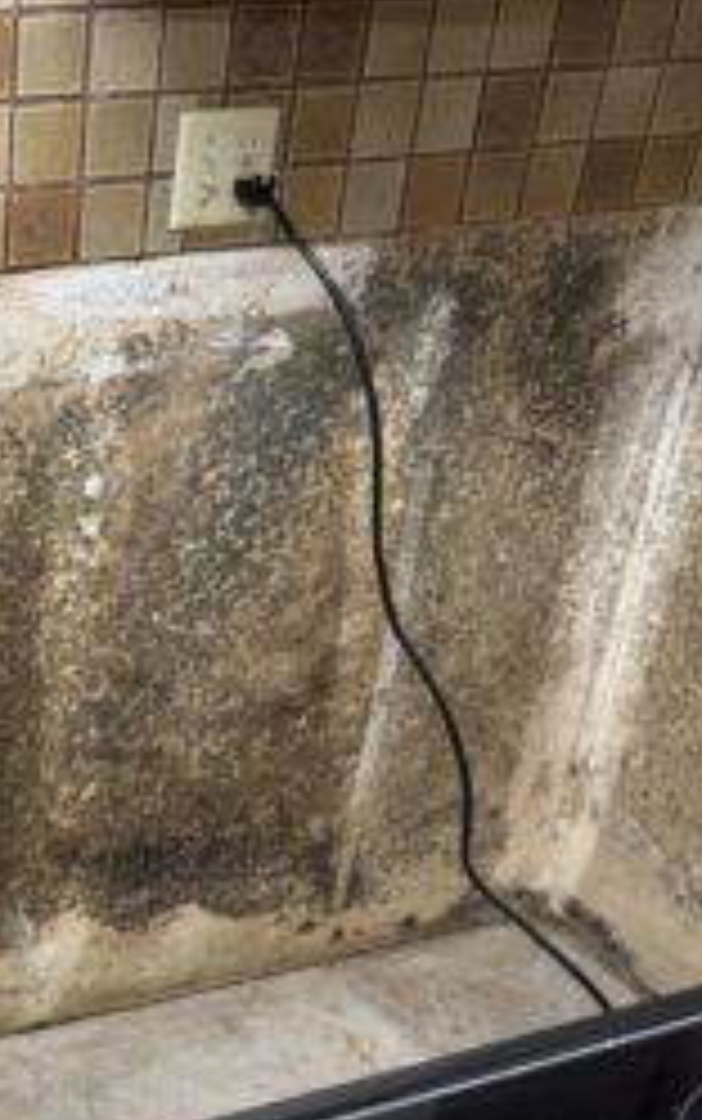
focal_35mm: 52
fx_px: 1589
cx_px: -162
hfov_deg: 22.7
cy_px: 819
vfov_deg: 38.0
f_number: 1.78
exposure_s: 1/120
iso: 200
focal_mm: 6.76
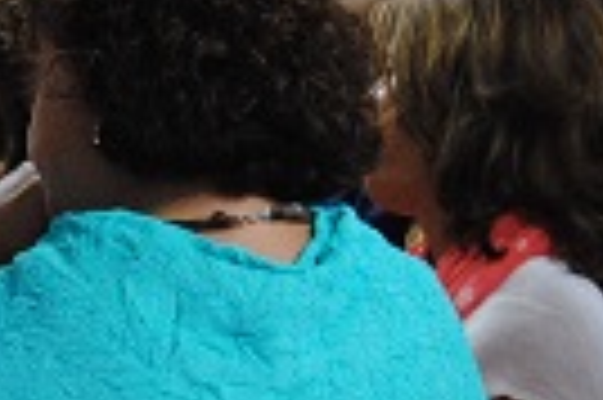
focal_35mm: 246
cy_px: 110
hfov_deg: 8.3
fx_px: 4124
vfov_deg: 5.6
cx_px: -50
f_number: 5.6
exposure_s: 1/20
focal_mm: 55
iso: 1600
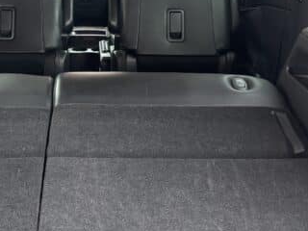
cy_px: 45
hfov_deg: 29.5
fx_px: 578
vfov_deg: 22.3
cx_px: 91
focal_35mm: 65
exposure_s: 1/80
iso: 125
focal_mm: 5.96
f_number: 1.6
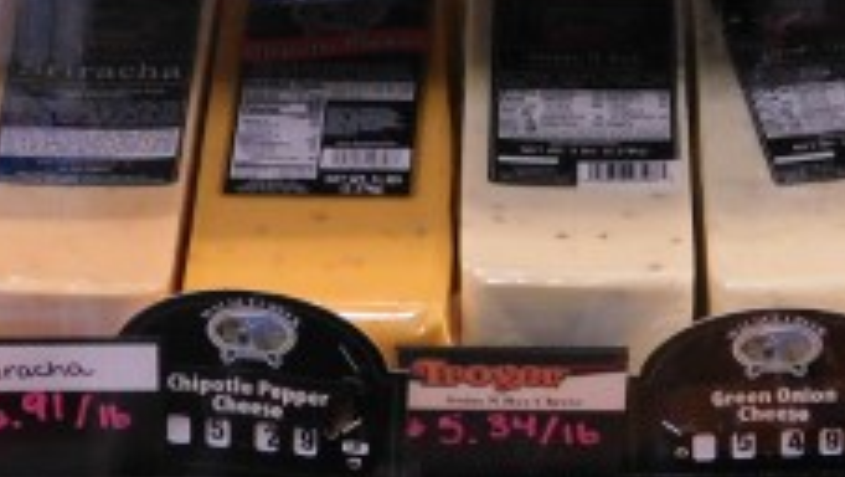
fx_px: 4058
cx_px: 488
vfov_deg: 6.7
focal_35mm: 181
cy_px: 194
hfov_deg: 11.9
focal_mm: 10.4
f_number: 4
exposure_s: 1/25
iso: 400
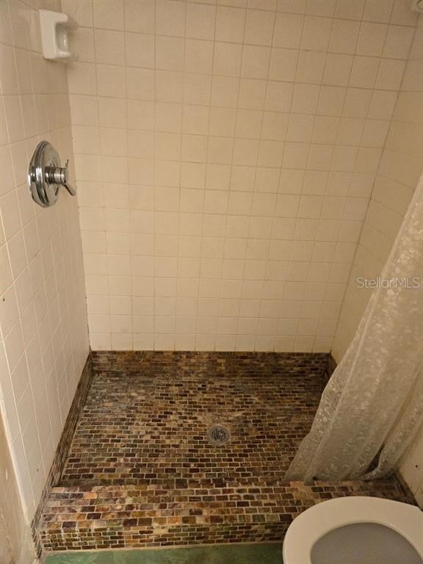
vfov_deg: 73.9
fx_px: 375
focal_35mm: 23
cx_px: 212
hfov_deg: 58.9
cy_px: 282
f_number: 1.8
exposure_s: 1/120
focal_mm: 5.4
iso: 1000
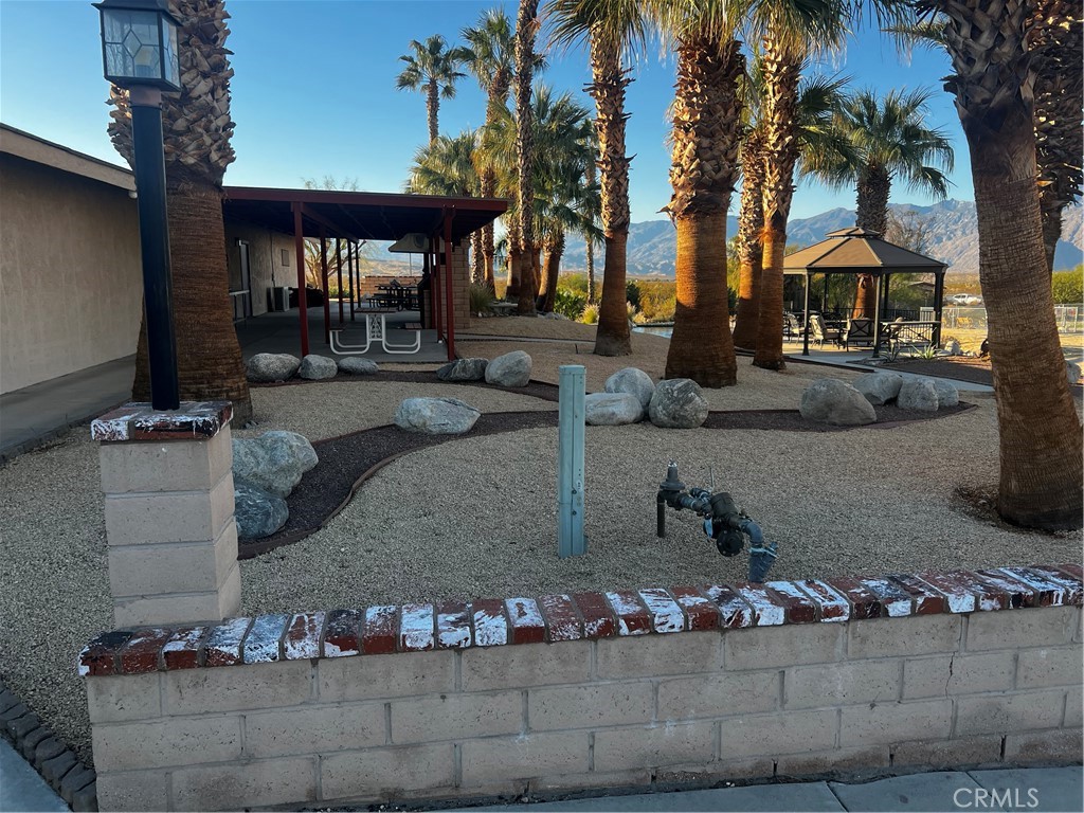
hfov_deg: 67.3
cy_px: 406
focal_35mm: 26
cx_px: 542
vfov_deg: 53.1
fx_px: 814
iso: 50
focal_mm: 5.7
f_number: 1.5
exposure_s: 1/873
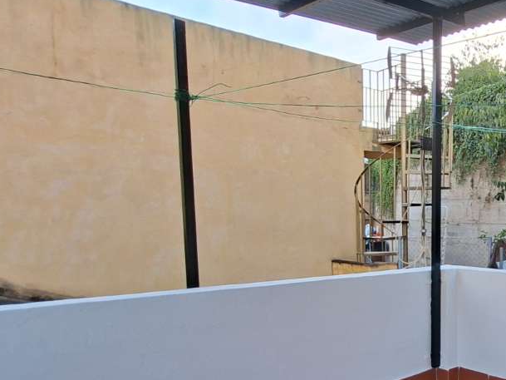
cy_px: 264
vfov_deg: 43.3
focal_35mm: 32
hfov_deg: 49.1
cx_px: 477
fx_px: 468
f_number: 2.2
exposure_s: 1/120
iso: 40
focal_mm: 1.74
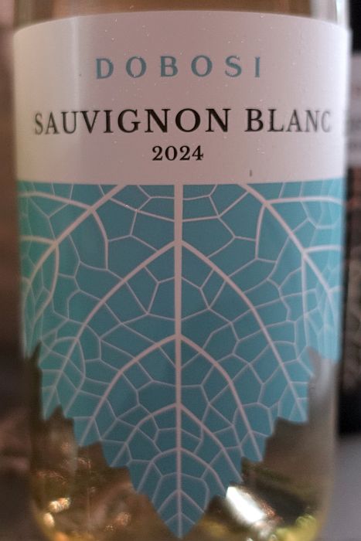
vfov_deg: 73.7
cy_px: 270
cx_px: 180
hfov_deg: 53.2
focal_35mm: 24
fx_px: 361
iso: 800
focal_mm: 8.8
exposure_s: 1/25
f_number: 1.8
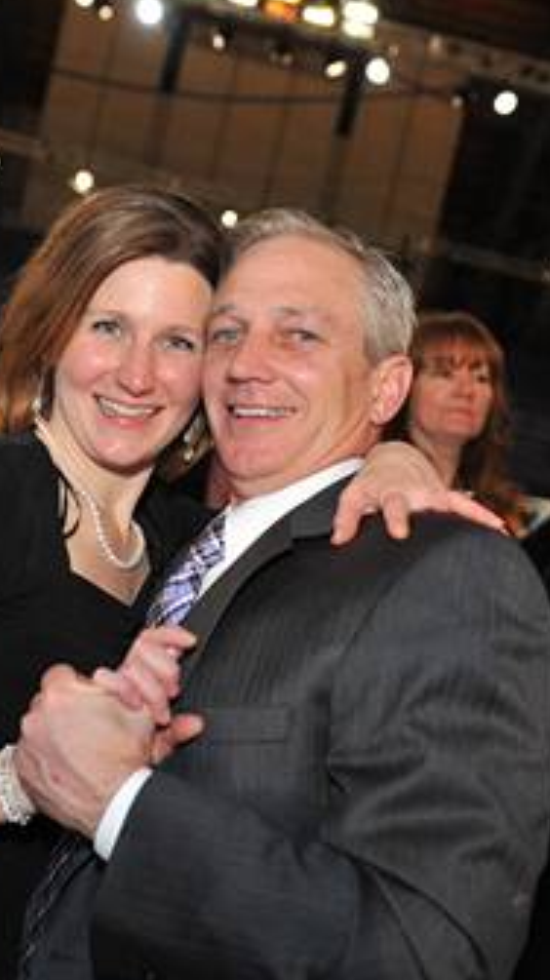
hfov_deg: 21.8
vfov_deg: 37.9
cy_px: 512
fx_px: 1428
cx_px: 246
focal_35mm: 55
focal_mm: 32
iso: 1250
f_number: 3.5
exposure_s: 1/100
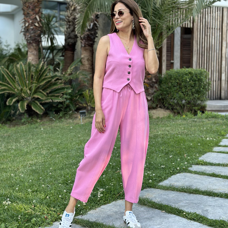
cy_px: 96
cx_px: 114
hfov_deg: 30.0
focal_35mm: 57
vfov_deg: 30.0
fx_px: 425
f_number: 1.78
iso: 80
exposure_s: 1/226
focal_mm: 6.86
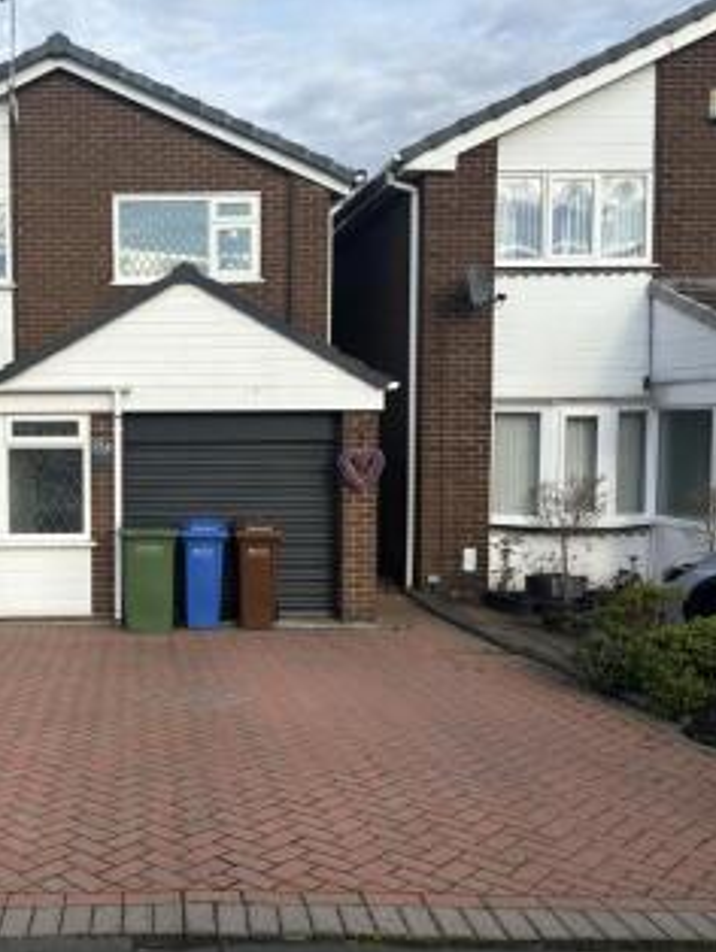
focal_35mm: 35
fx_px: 964
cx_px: 102
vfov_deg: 52.6
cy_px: 474
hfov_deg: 38.5
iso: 50
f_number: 1.6
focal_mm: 5.96
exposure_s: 1/1783
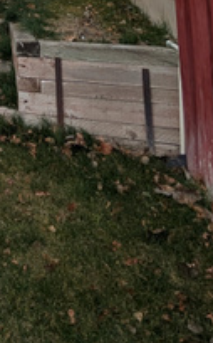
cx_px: -181
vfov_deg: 32.3
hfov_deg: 19.3
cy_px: -96
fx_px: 447
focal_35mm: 48
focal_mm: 2.02
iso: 52
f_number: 1.7
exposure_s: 1/120
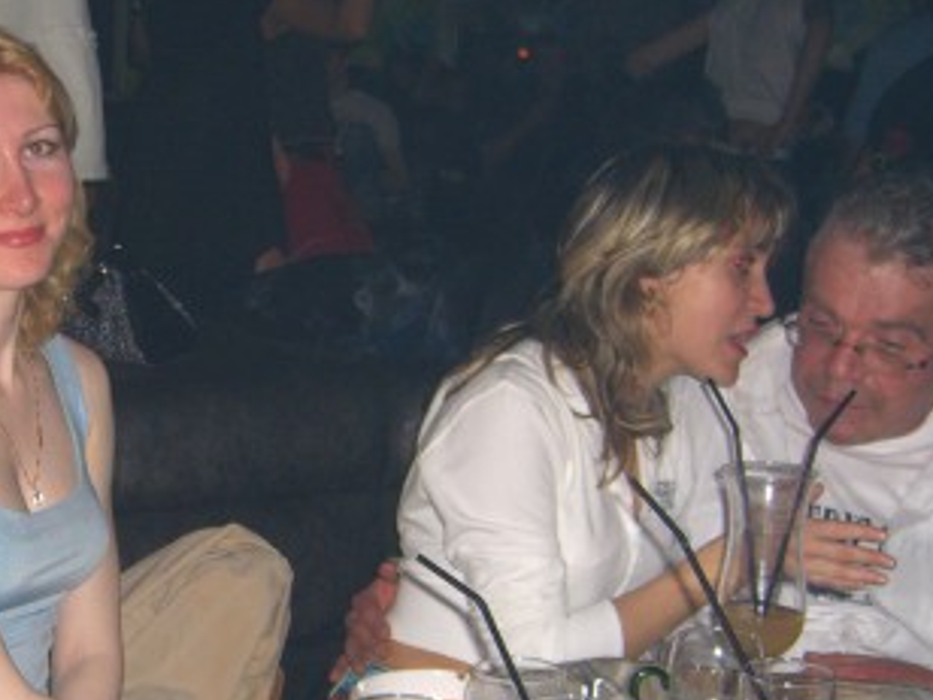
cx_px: 70
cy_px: 464
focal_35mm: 74
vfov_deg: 19.8
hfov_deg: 25.4
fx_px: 1995
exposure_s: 1/60
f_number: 2.8
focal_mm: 7.9
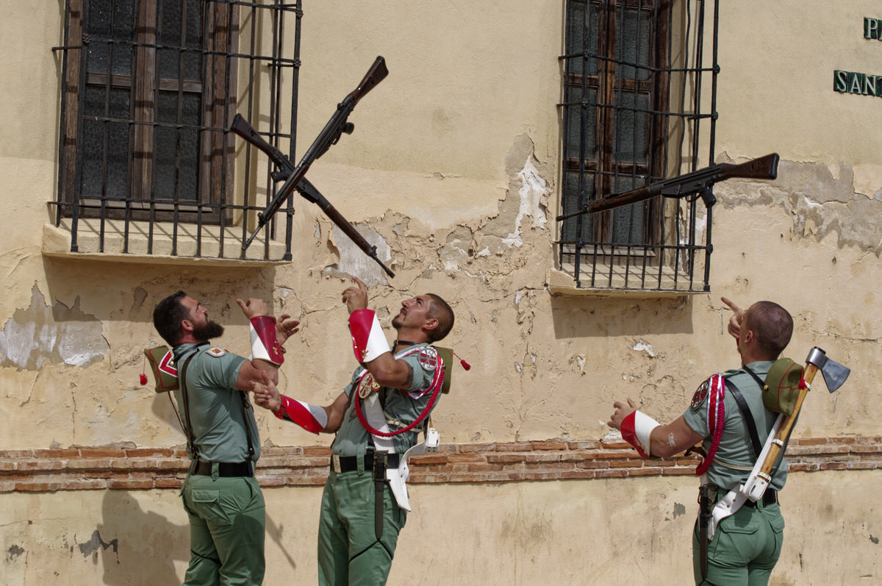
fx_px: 2569
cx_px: 441
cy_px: 293
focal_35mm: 105
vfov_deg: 13.0
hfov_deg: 19.5
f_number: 9.5
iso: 200
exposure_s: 1/1500
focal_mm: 70
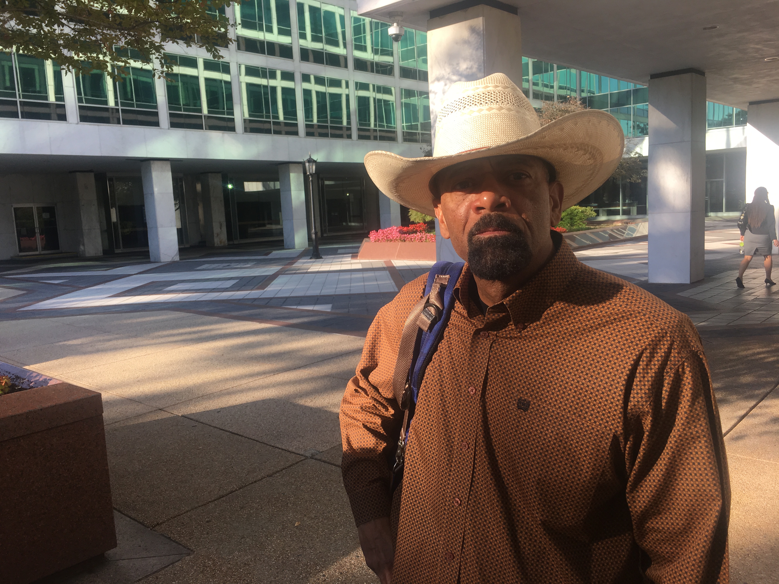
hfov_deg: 61.7
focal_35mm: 29
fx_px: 653
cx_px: 390
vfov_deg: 48.2
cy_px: 292
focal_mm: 4.15
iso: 25
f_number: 2.2
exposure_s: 1/432
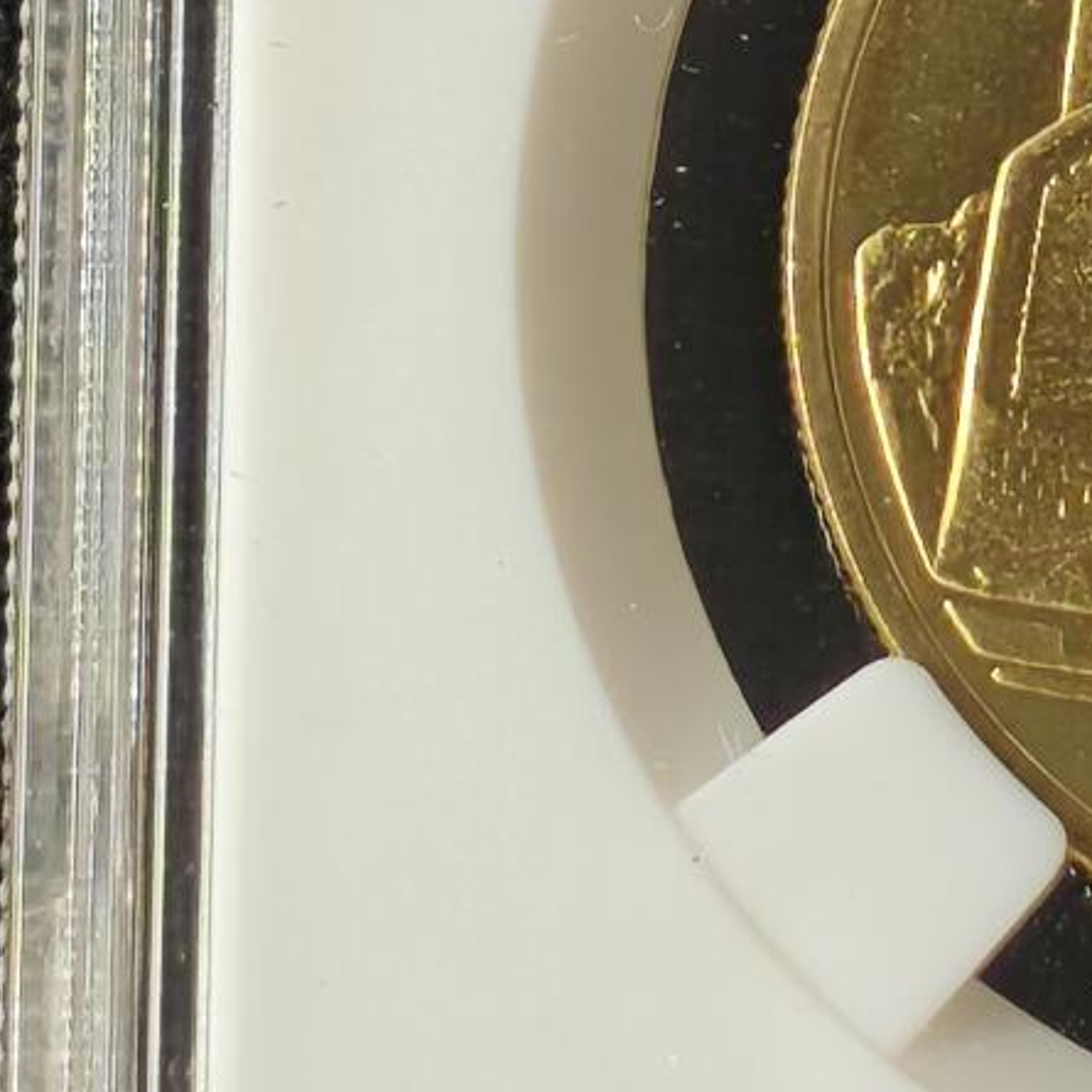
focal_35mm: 322
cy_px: -427
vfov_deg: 5.4
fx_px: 11492
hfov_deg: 5.4
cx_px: 1465
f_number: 1.5
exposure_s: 1/436
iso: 50
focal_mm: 4.94
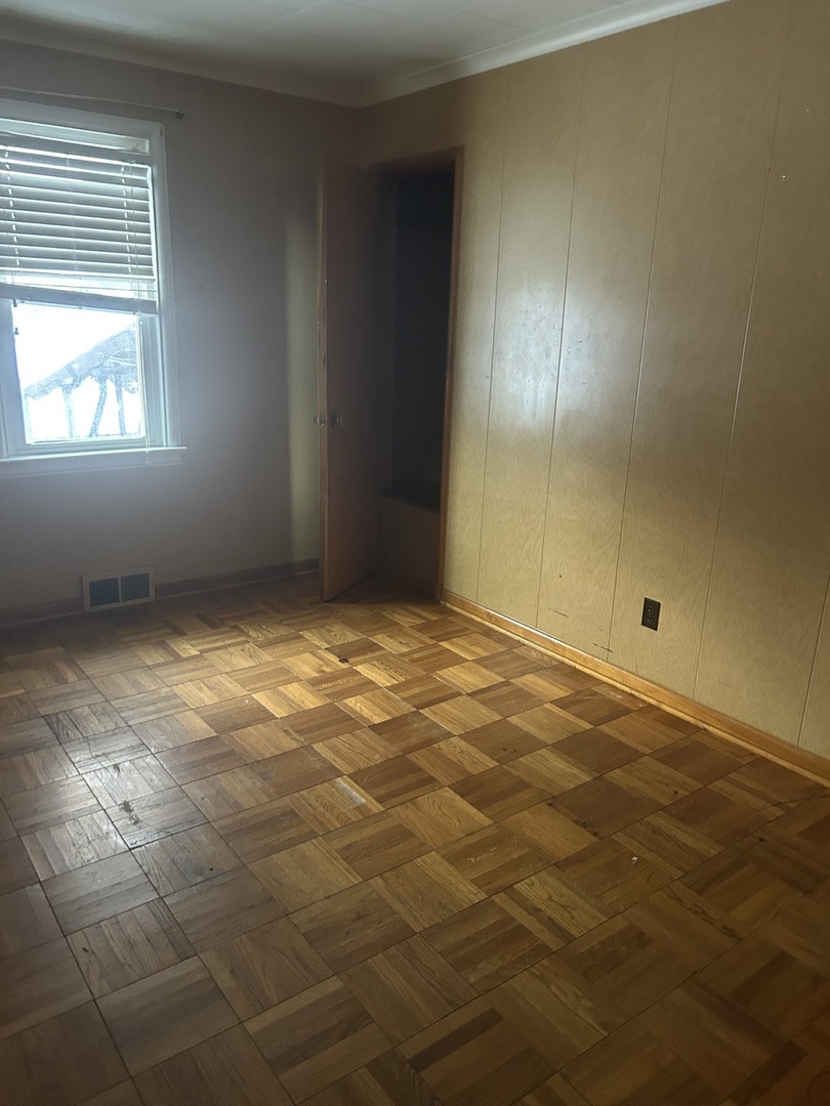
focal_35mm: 26
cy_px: 553
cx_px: 415
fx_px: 831
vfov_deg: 67.3
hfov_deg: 53.1
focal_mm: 5.7
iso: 640
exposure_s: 1/40
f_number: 1.5
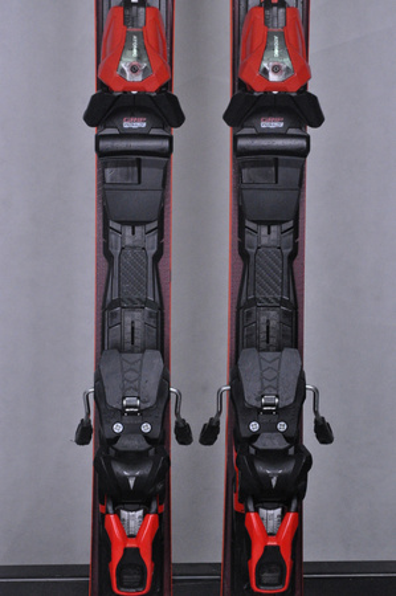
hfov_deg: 13.0
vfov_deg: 19.5
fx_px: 1736
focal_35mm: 105
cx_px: 198
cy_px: 298
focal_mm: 70
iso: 3200
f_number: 9.5
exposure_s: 1/125
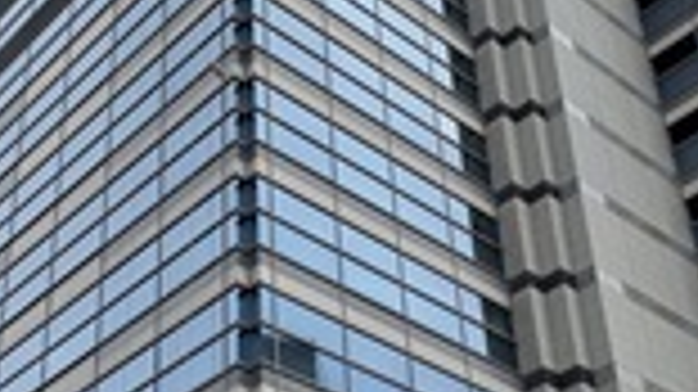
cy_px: 338
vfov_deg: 17.0
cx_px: 302
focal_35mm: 70
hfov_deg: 30.1
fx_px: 1295
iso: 32
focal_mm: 4.2
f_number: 1.6
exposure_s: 1/4464
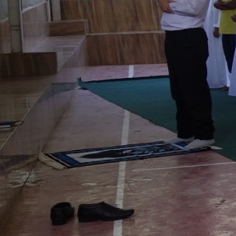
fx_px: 956
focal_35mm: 124
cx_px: 596
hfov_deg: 11.3
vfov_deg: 14.0
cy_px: 68
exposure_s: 1/100
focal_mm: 10.4
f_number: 3.2
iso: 125
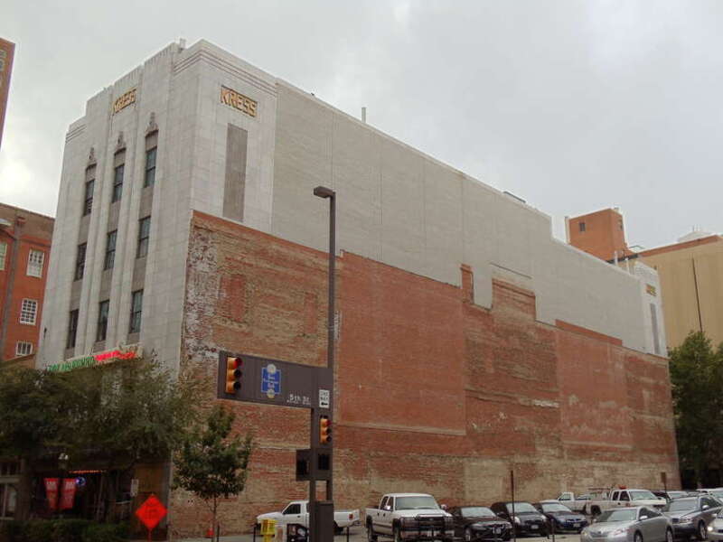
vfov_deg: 29.1
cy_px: 271
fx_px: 1044
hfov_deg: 38.2
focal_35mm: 50
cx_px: 362
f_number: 3.7
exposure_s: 1/250
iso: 100
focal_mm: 6.81
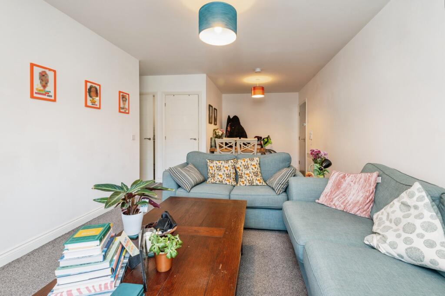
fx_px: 198
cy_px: 148
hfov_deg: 96.8
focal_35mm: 16
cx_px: 222
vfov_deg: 73.7
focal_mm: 16
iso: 320
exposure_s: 1/15
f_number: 8
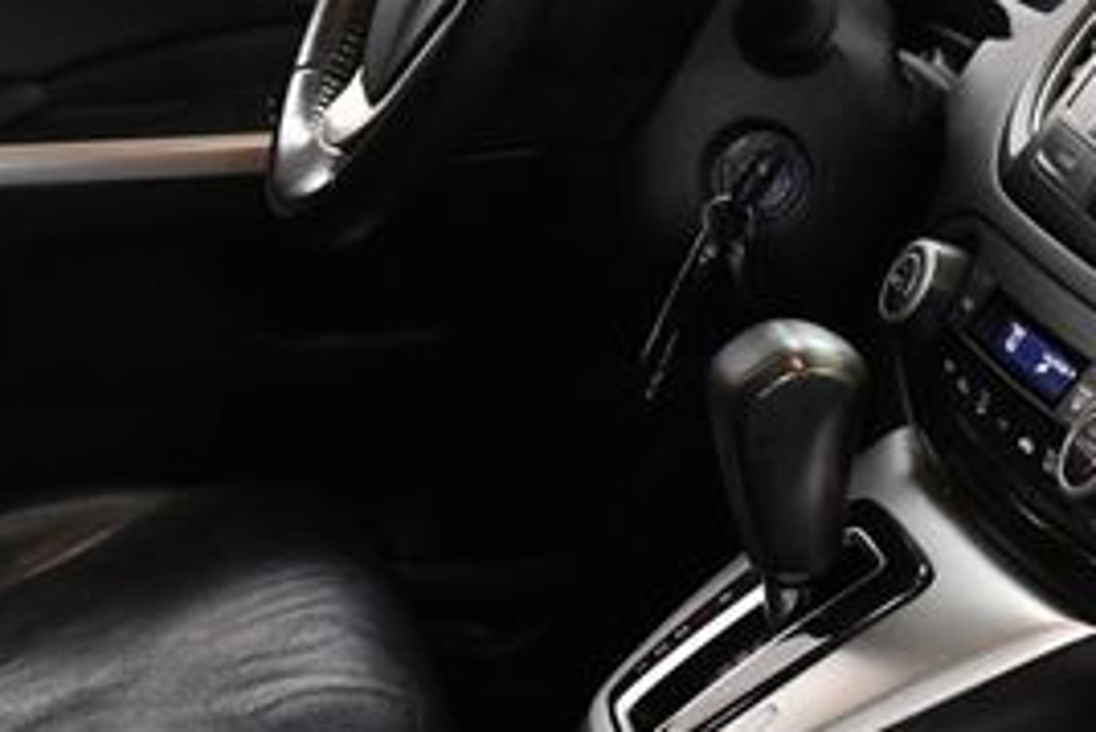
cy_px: 282
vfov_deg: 15.9
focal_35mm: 86
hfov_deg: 23.1
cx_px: 123
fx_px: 2620
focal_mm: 18
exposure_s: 1/125
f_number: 3.5
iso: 2500
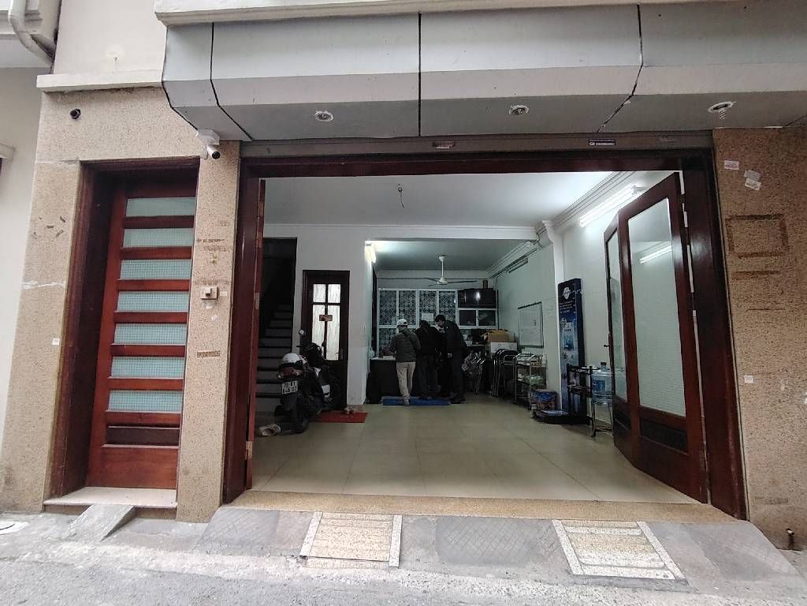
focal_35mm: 17
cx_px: 404
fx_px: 396
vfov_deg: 74.7
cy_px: 303
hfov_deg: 91.0
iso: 120
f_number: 2.2
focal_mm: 1.42
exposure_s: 1/50
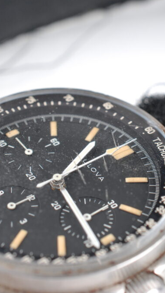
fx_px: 739
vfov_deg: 22.5
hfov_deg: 12.7
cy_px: 146
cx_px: 115
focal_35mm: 95
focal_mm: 40
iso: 250
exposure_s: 1/200
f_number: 9
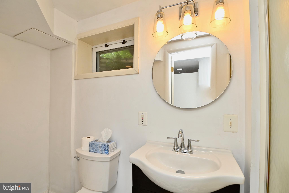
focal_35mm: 15
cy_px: 96
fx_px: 120
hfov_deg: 100.4
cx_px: 144
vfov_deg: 77.3
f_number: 7.1
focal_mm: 10
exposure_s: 1/200
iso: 200
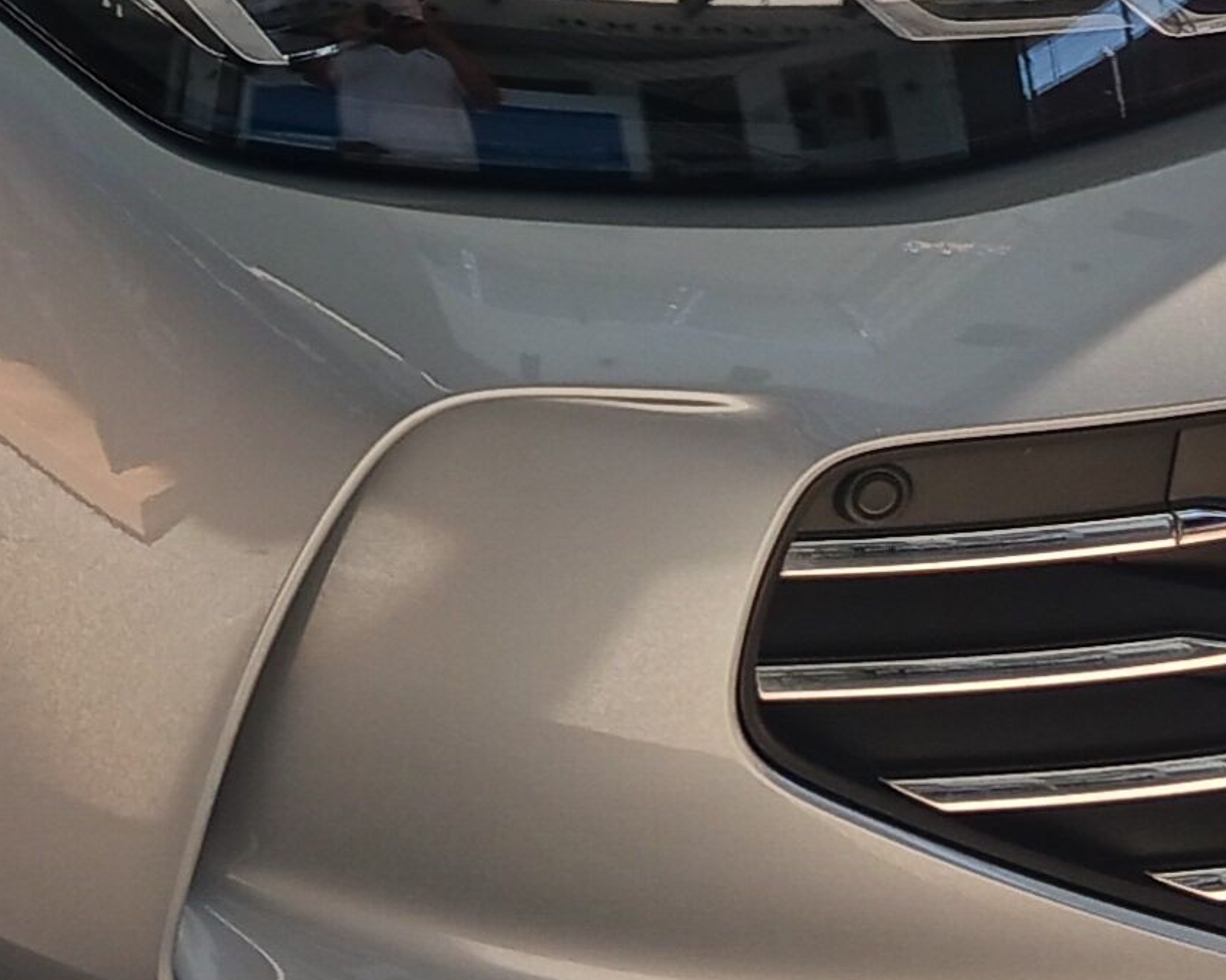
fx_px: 4607
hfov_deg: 14.8
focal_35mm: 127
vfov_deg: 11.8
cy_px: -350
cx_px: -77
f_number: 1.8
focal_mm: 4
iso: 25
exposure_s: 1/100
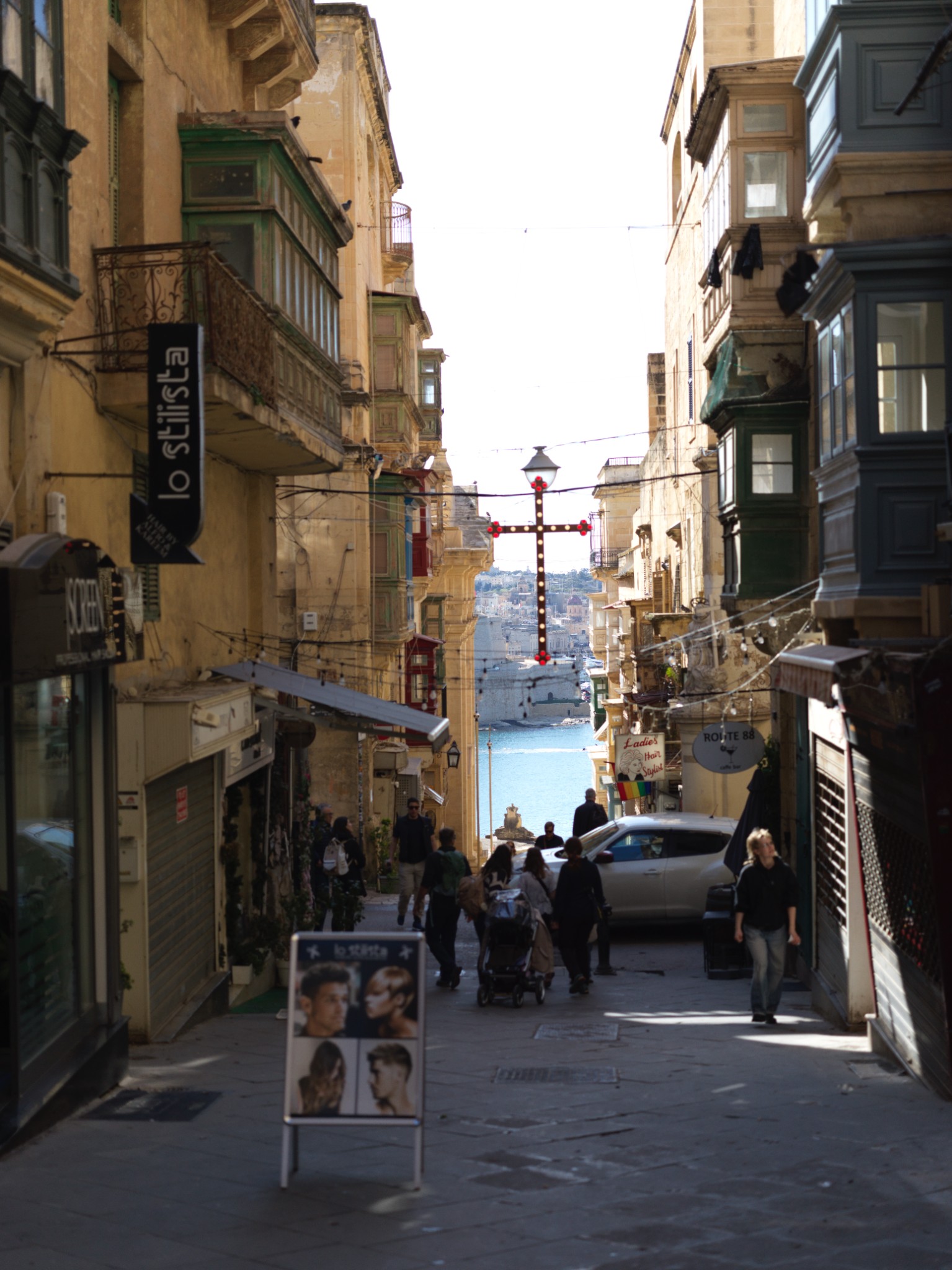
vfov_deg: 37.5
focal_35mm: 51
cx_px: 476
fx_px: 1871
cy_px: 635
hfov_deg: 28.5
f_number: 2.8
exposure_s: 1/2000
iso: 400
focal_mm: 65
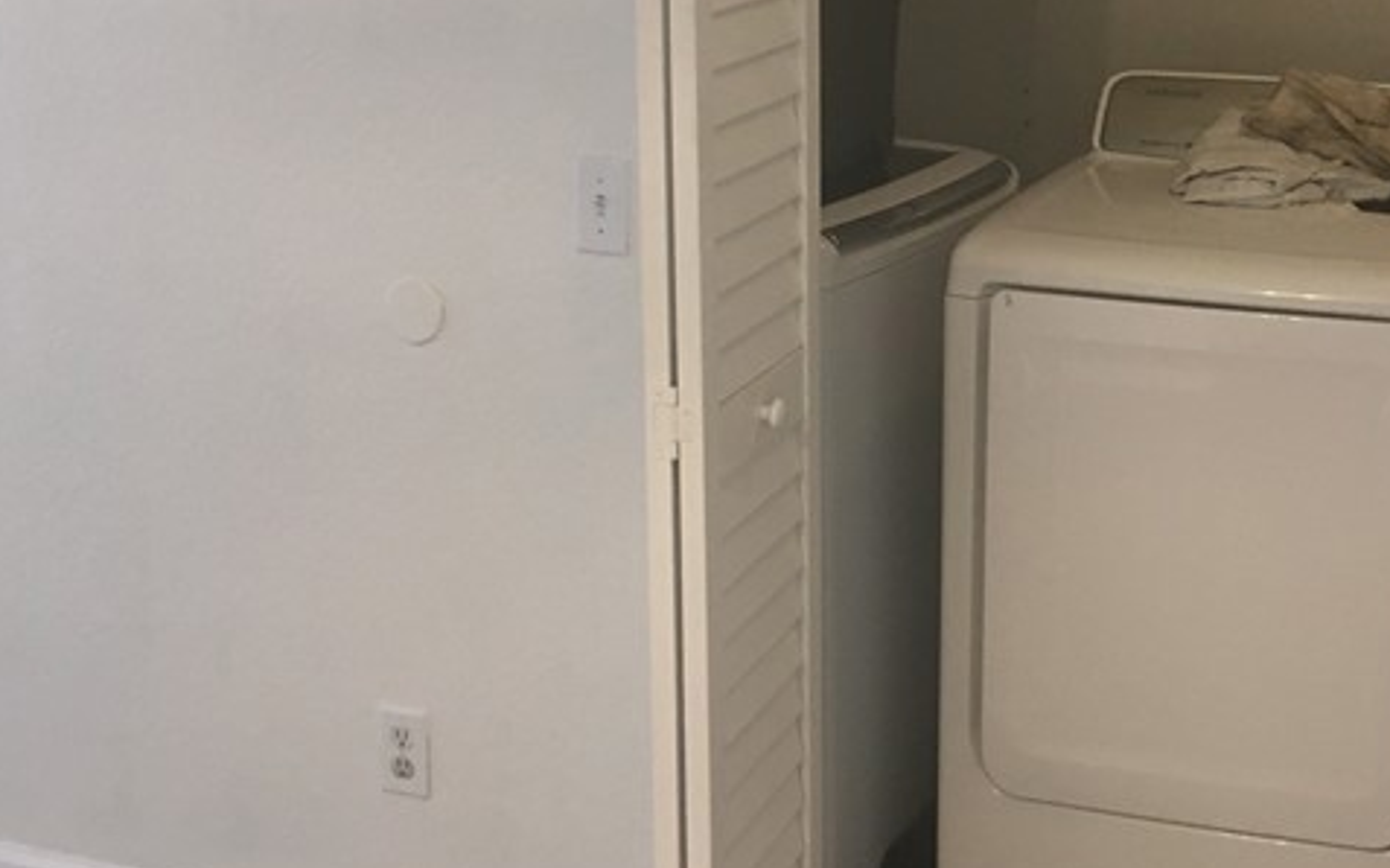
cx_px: 1005
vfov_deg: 19.6
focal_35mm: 66
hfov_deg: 30.7
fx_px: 2500
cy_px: 210
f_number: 2.2
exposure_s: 1/30
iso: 100
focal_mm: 4.15
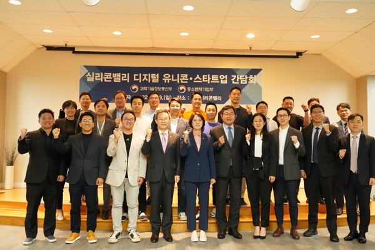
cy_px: 125
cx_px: 188
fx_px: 323
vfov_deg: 42.4
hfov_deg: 60.2
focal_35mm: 31
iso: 6400
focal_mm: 31
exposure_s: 1/80
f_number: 5.6
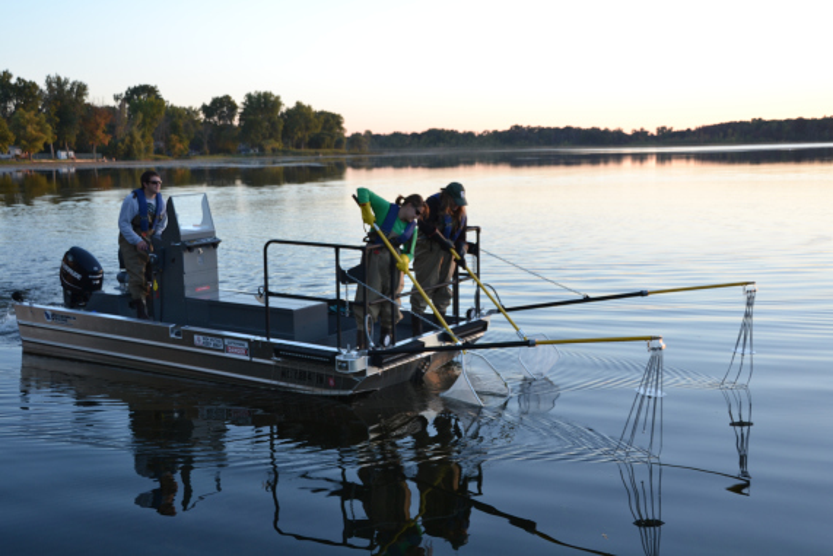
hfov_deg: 49.5
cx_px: 416
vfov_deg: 34.2
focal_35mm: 39
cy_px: 278
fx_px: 903
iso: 100
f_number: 4
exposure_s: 1/80
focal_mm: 26
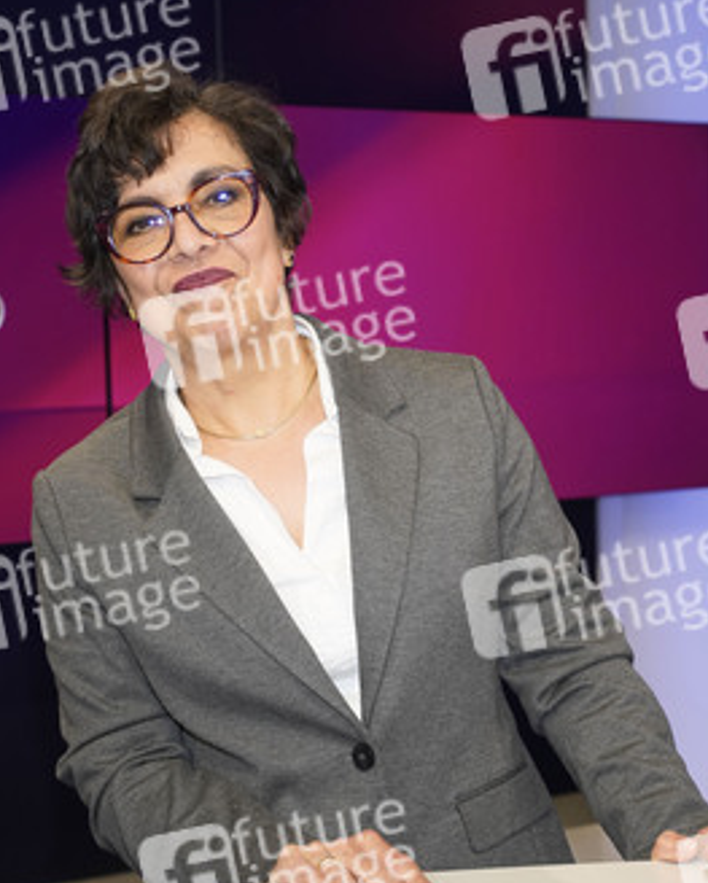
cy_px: 460
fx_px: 1674
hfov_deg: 23.9
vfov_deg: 29.5
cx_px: 355
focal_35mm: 64
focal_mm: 56
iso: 2000
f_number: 5.6
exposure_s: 1/160
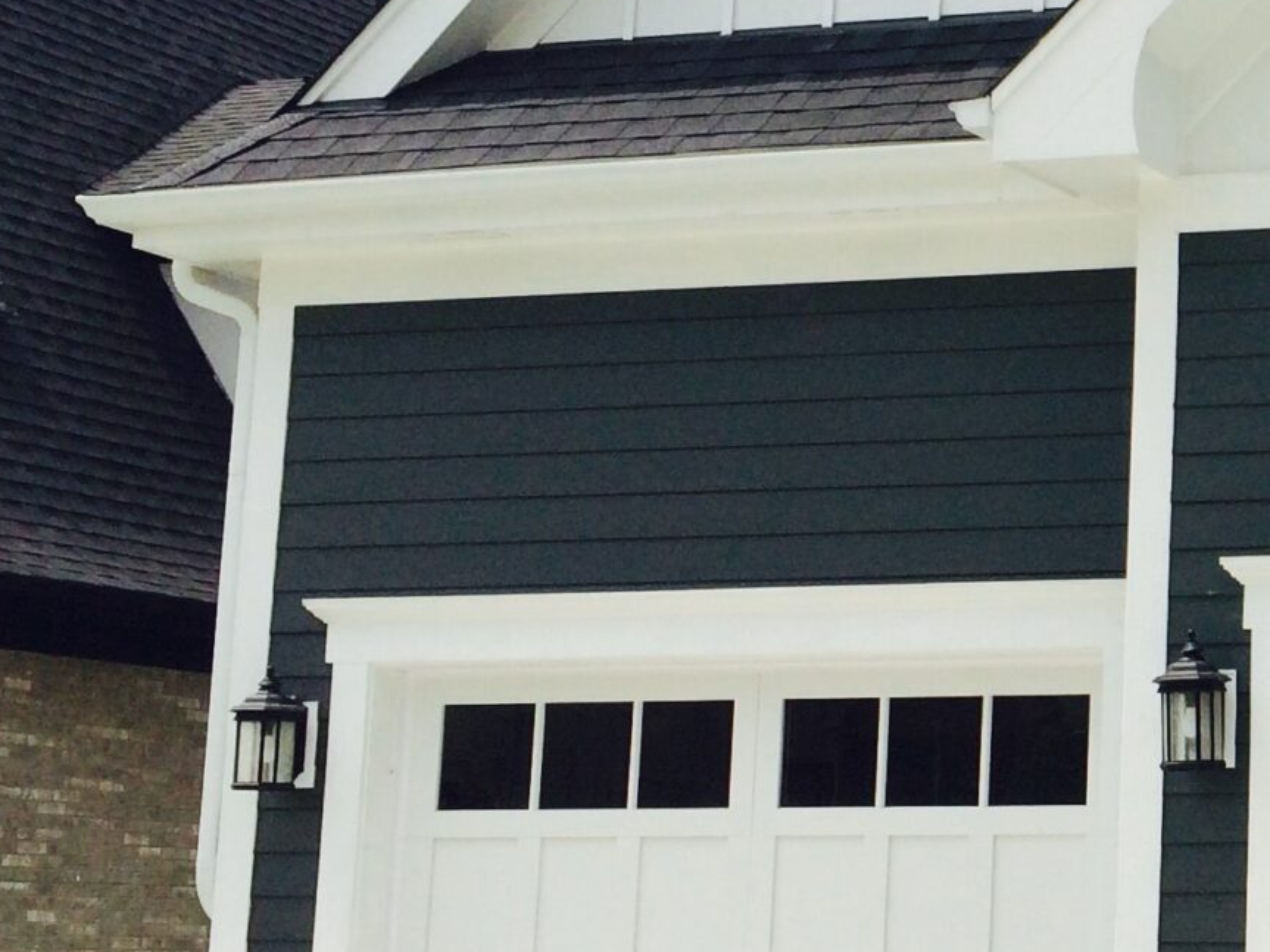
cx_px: 1611
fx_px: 3155
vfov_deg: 17.2
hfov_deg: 20.9
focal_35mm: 86
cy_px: 474
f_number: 2.2
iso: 32
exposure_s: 1/4115
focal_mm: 4.15
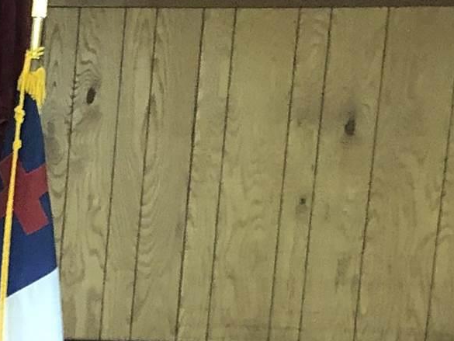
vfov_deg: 9.6
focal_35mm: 147
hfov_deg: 11.6
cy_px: 615
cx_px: -557
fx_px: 1928
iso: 100
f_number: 1.8
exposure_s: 1/13
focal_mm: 4
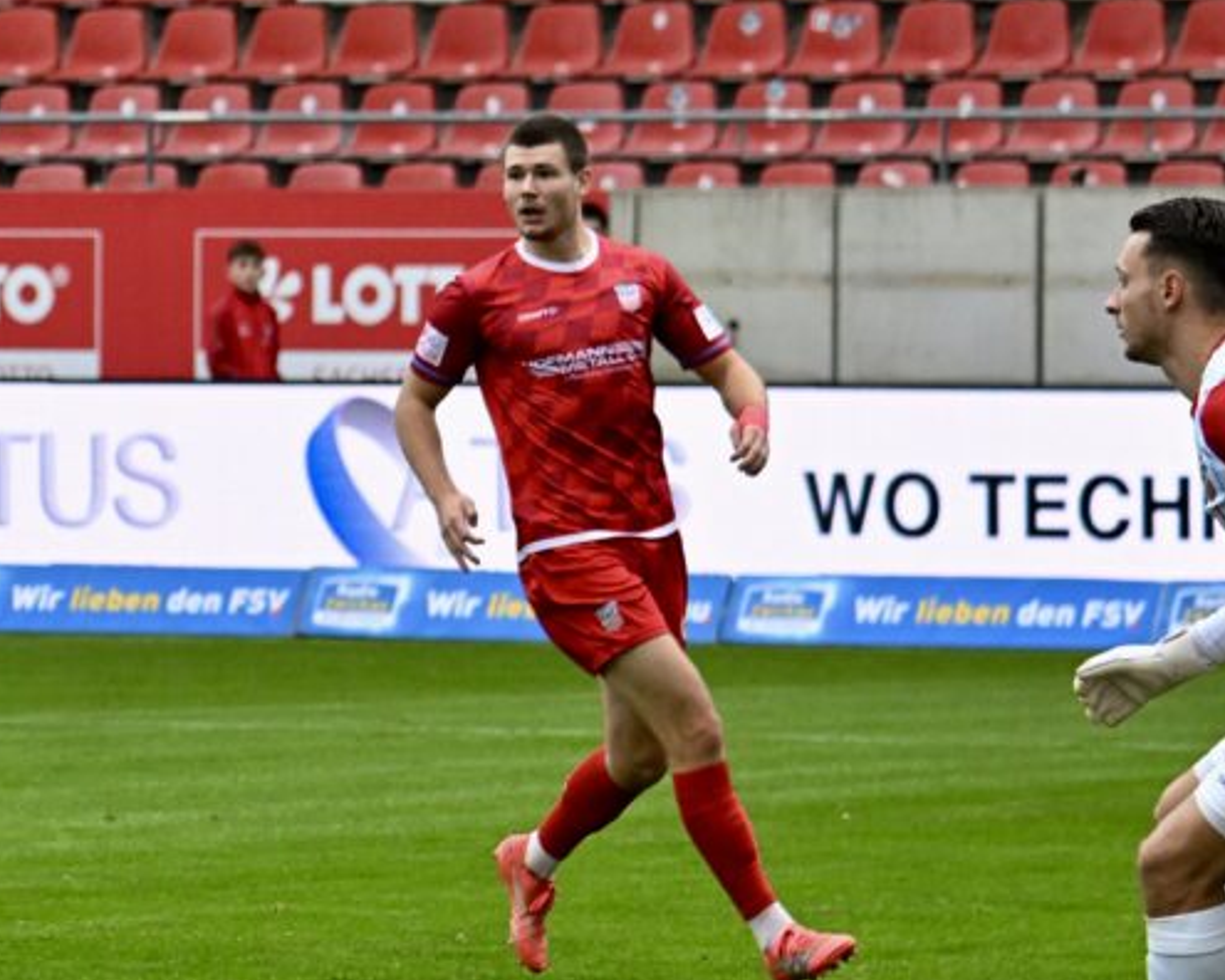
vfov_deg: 5.7
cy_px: 598
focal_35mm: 272
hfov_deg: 7.1
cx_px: 0
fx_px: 9861
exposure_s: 1/1600
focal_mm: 140
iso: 3200
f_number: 5
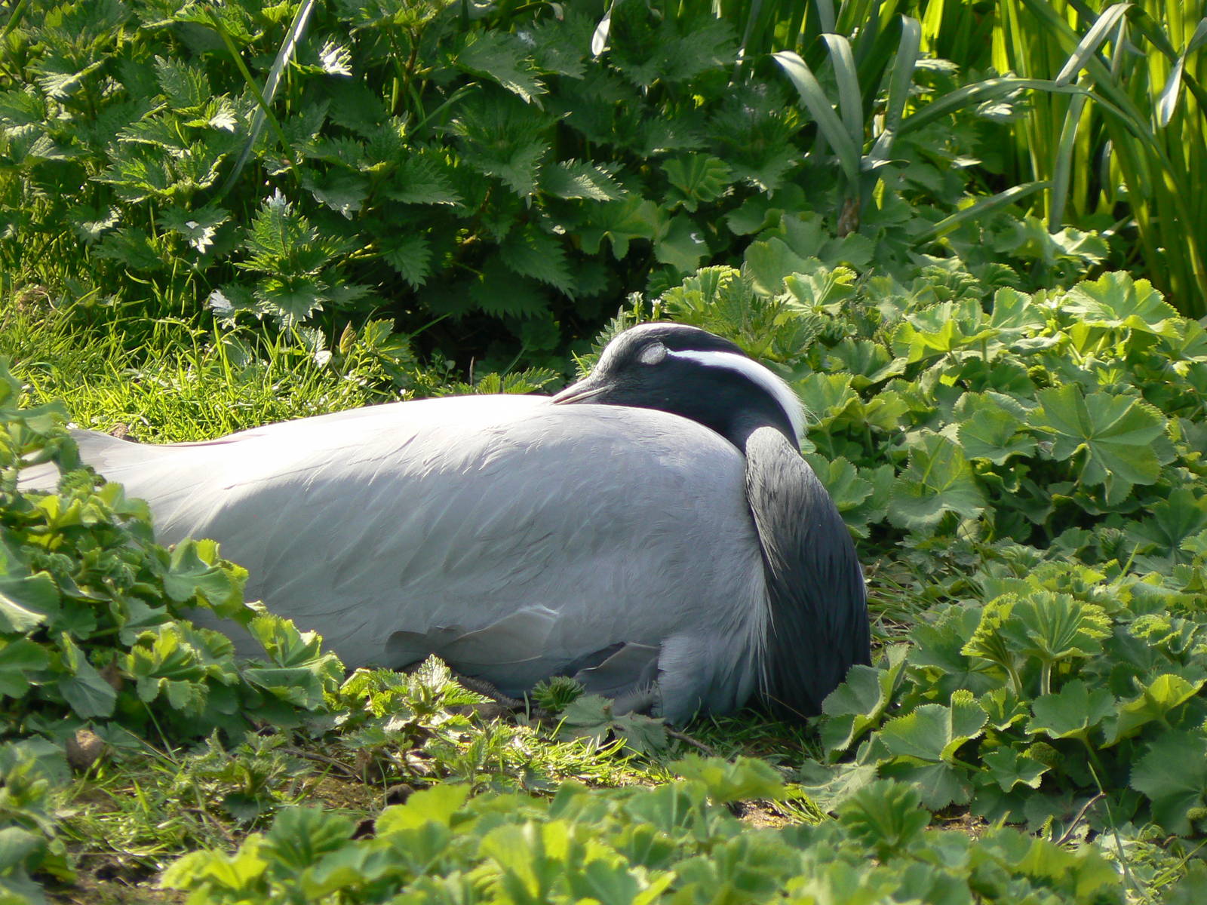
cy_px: 452
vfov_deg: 3.4
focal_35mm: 432
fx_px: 15063
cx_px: 604
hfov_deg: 4.6
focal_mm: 72
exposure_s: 1/100
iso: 80
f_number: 5.6
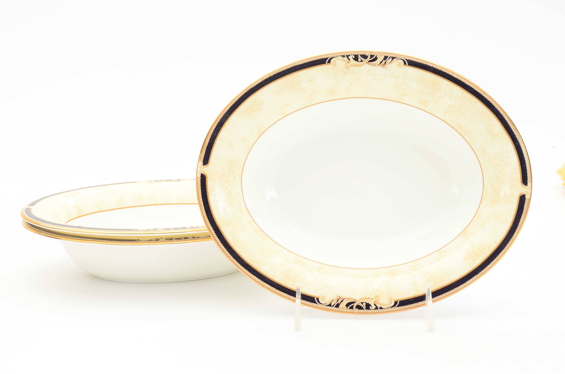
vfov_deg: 23.7
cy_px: 187
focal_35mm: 57
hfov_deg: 35.1
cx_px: 282
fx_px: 893
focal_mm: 38
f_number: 11
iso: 250
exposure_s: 1/80
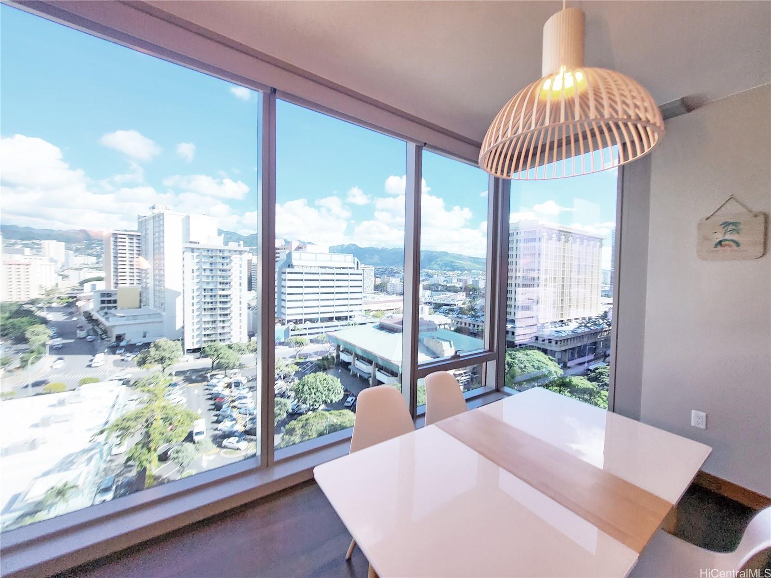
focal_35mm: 13
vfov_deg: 89.9
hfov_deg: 106.2
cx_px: 386
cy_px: 289
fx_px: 290
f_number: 2.2
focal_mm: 1.74
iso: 32
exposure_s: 1/129
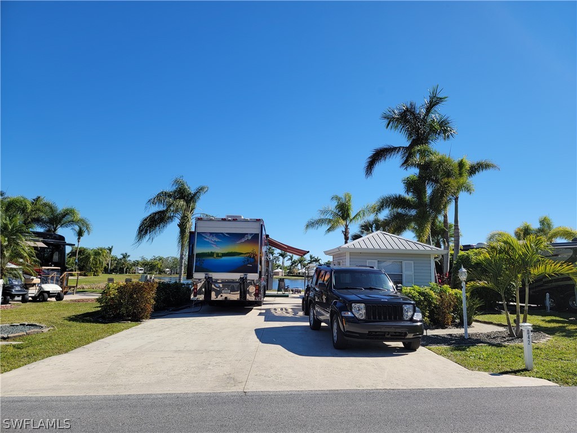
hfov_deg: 71.6
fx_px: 400
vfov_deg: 56.8
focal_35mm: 24
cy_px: 216
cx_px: 288
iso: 16
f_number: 1.8
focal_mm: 6.7
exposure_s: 1/1090
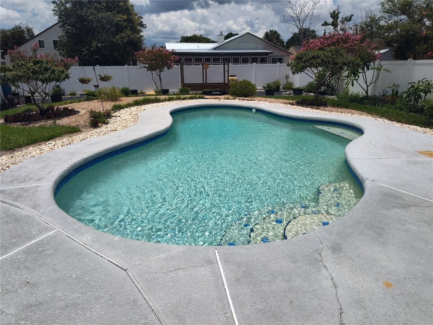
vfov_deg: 58.9
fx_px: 288
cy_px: 162
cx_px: 216
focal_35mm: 23
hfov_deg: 73.9
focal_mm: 5.56
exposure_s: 1/2889
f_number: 1.8
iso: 100
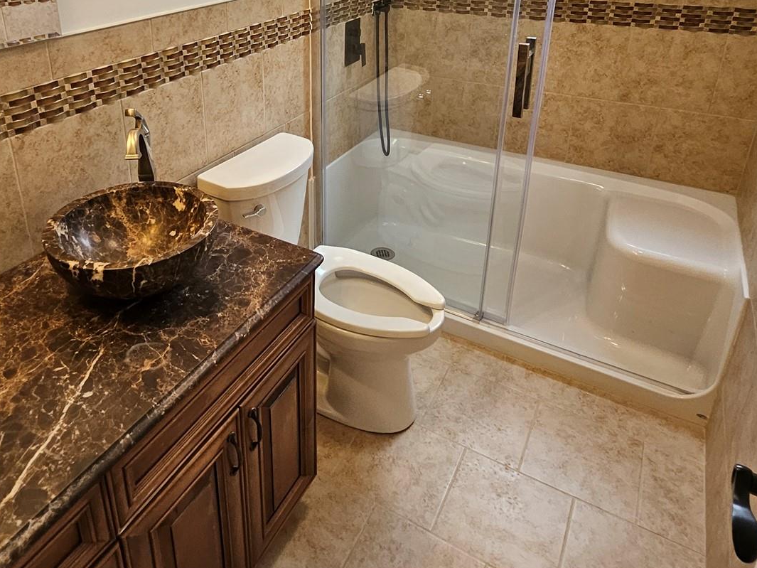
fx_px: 547
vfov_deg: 52.2
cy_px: 135
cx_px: 297
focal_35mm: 25
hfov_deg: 68.6
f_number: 2.2
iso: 64
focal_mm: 1.7
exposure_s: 1/60
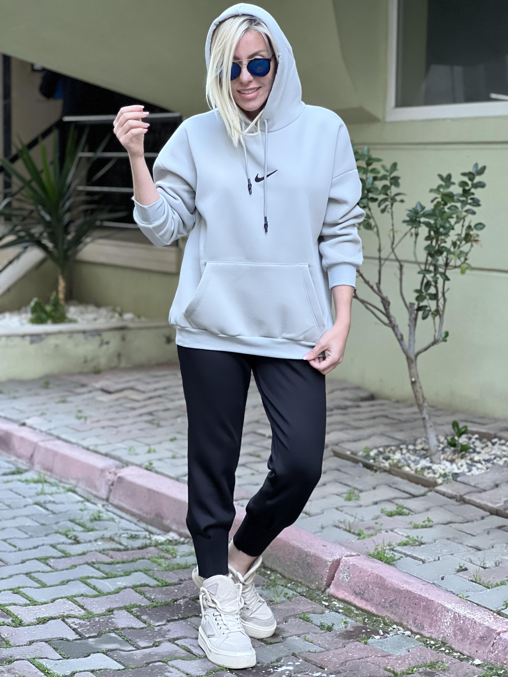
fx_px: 1507
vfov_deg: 25.3
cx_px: 254
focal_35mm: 77
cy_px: 338
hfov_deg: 19.1
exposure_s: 1/40
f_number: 2.8
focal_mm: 9
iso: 250
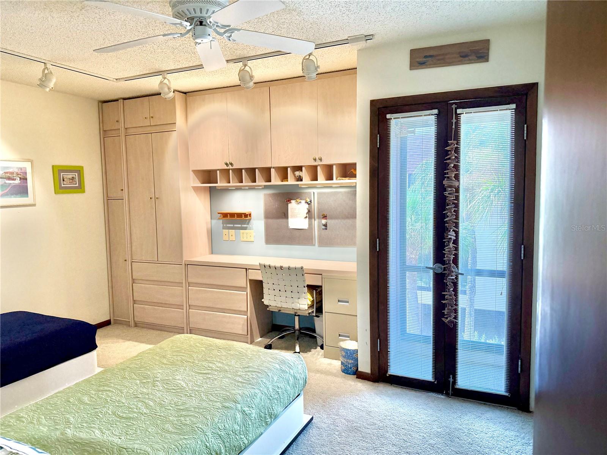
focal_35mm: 24
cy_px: 228
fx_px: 421
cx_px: 304
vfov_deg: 56.8
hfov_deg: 71.6
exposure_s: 1/219
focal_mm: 6.76
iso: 200
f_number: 1.78
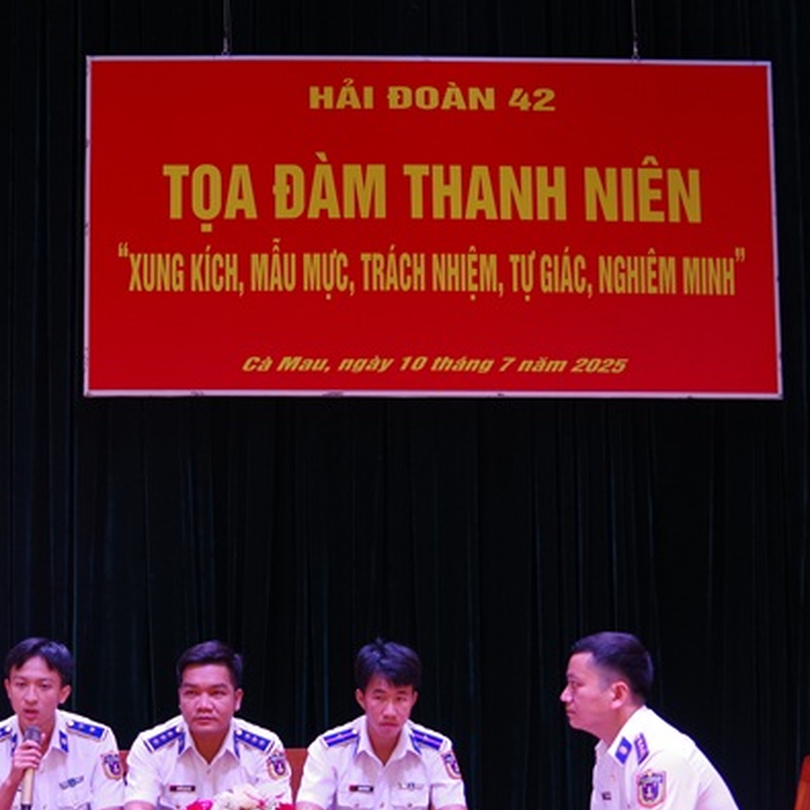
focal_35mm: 58
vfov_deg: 29.1
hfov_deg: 29.3
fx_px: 1535
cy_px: 617
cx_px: 262
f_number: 3.5
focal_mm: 18
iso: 400
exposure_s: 1/80
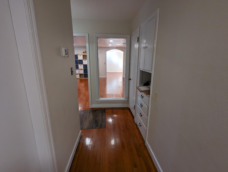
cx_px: 114
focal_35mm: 16
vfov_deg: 78.2
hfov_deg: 94.4
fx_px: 106
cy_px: 86
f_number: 2.2
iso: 128
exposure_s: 1/60
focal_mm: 2.35
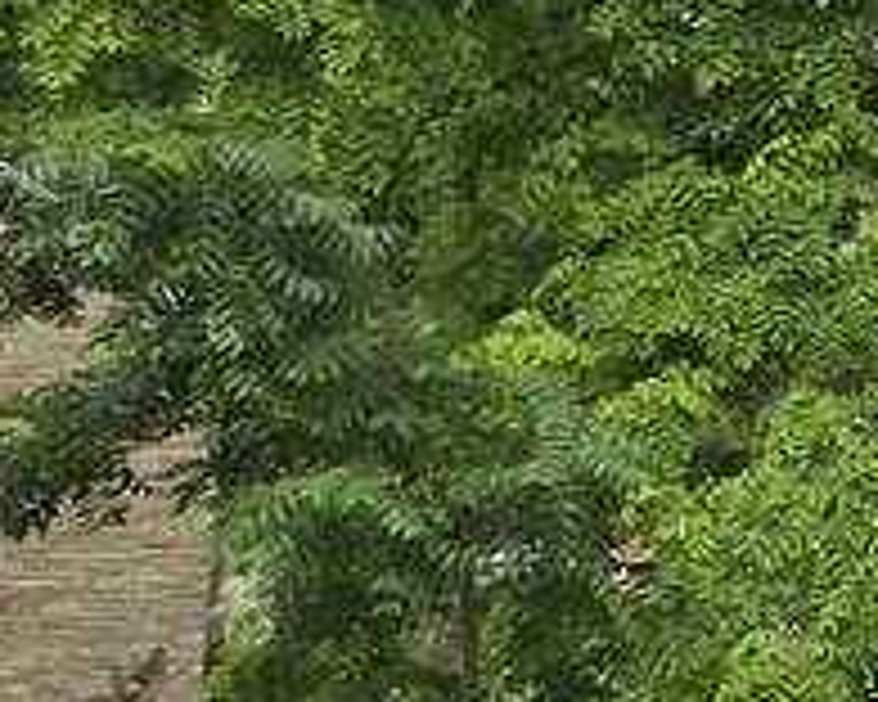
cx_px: 2828
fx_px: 3820
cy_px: 32
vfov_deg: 10.4
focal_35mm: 147
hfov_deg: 9.5
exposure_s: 1/740
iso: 25
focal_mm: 5.4
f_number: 1.8
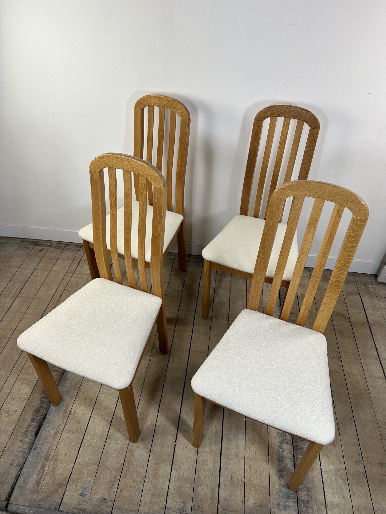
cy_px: 257
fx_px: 357
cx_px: 193
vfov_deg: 71.6
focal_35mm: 24
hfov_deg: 56.8
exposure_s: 1/100
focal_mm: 6.86
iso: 50
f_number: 1.78
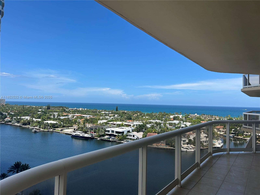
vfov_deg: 53.1
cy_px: 98
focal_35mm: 26
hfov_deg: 67.3
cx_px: 130
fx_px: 195
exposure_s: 1/4831
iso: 50
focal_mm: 5.7
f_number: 1.5
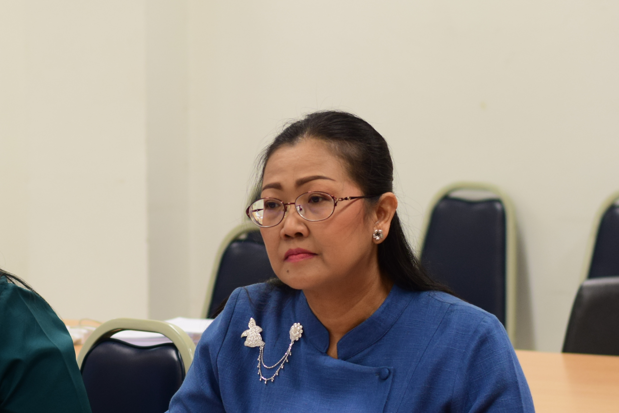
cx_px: 213
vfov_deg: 9.7
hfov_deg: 14.4
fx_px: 2442
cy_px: 265
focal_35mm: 142
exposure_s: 1/125
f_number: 3.2
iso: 500
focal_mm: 50
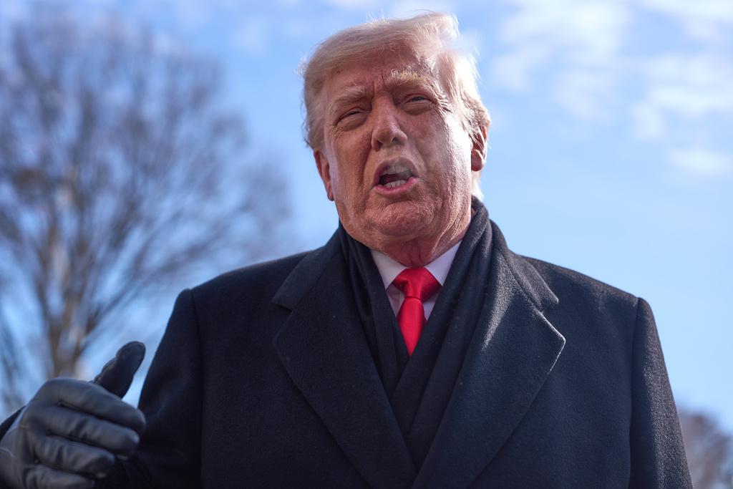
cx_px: 366
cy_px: 244
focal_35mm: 55
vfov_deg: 24.6
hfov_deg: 36.2
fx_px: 1120
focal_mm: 55
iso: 200
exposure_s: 1/5000
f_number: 2.8
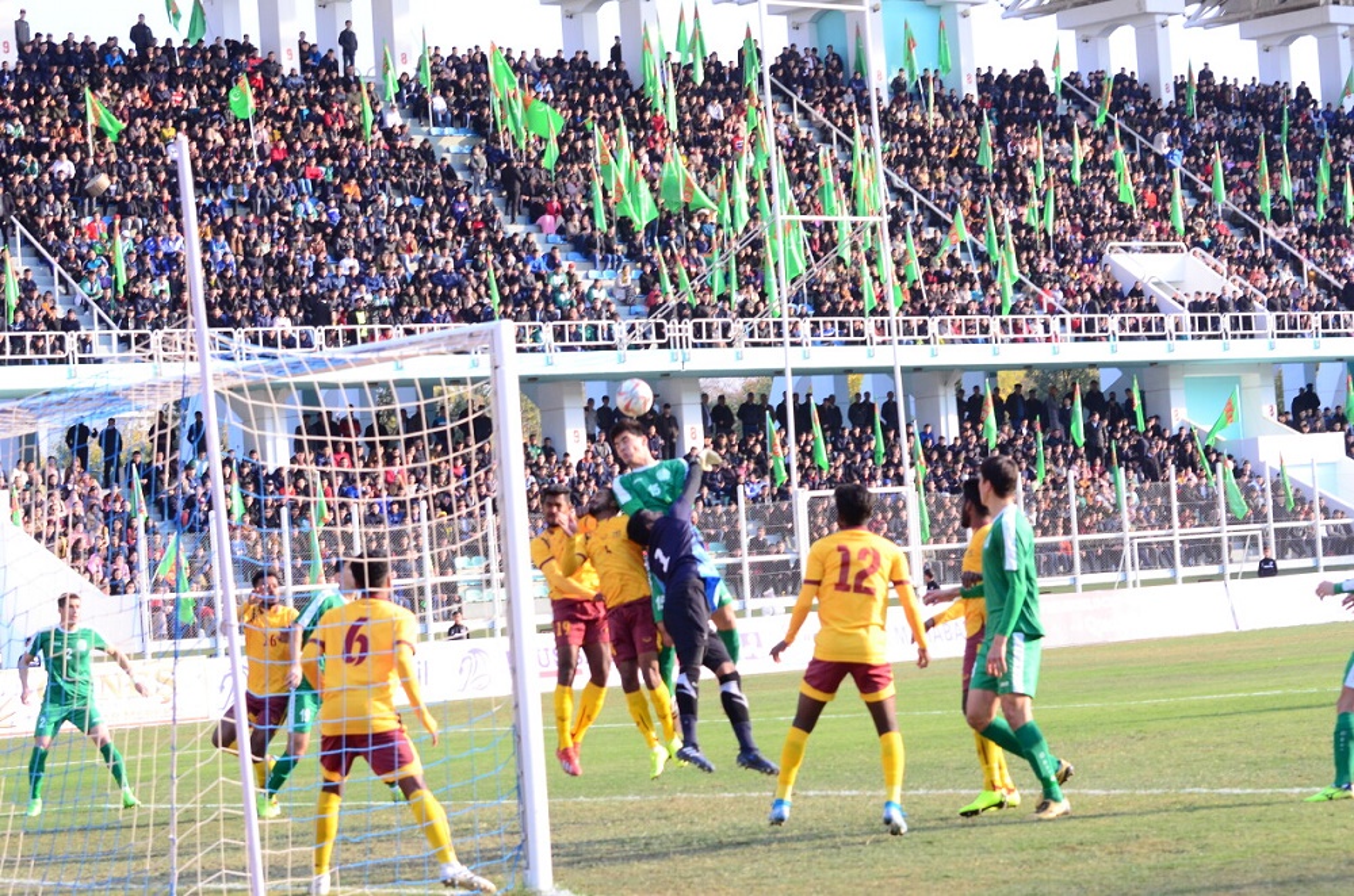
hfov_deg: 19.5
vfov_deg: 13.0
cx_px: 677
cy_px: 448
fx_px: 3940
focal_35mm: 105
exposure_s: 1/500
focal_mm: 70
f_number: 7.1
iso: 1000
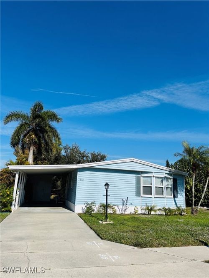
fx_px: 209
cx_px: 104
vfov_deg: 67.3
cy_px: 139
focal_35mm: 26
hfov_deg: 53.0
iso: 50
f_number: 1.6
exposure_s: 1/5952
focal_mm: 5.96
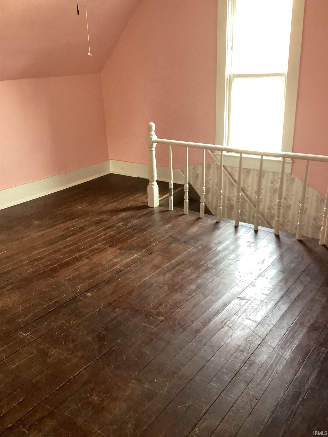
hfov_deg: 45.4
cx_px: 164
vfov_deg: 58.4
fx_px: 392
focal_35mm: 31
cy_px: 218
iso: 200
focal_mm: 3.3
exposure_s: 1/60
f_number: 2.4
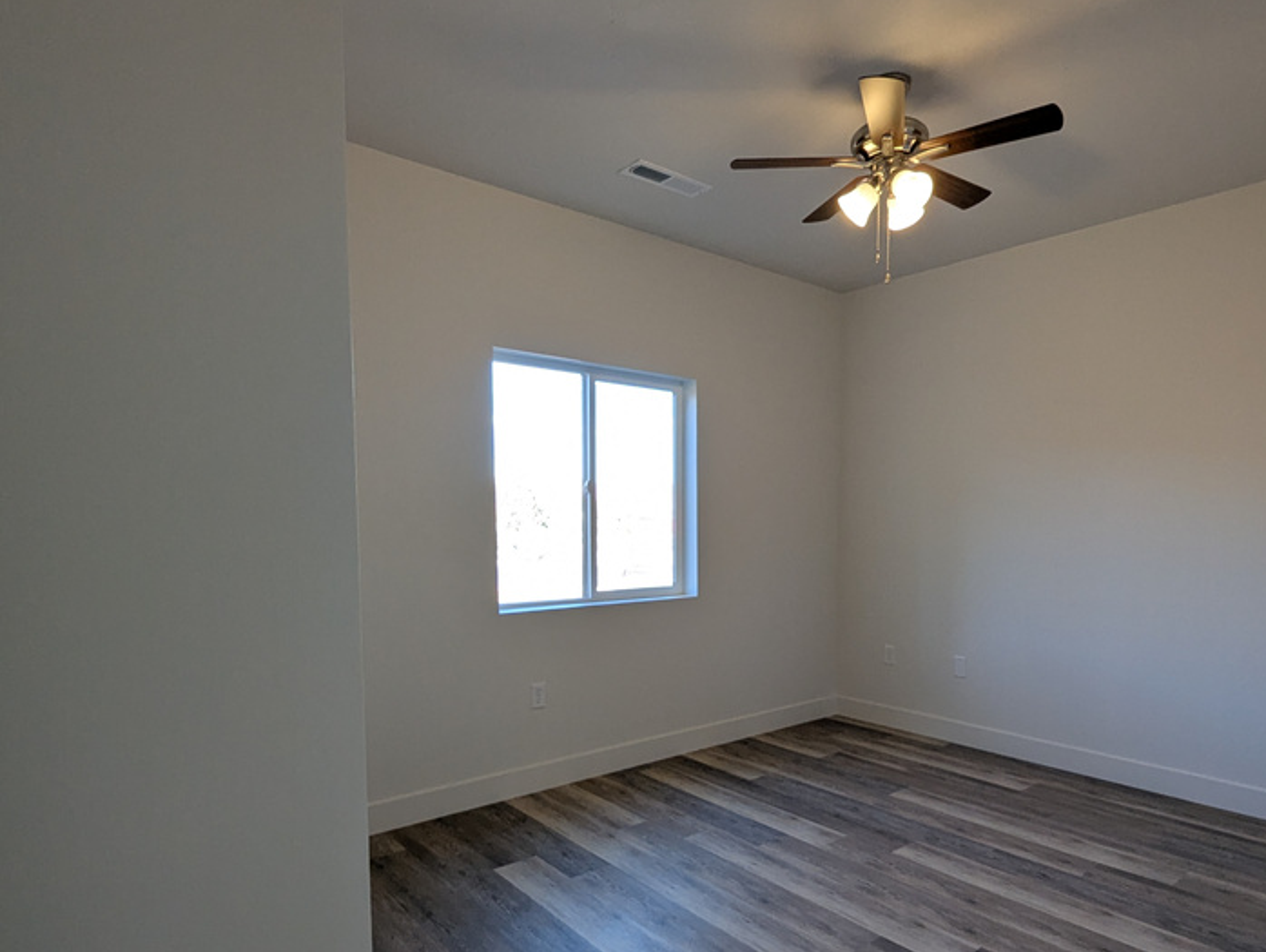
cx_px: 707
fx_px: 696
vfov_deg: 68.2
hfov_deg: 84.2
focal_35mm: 19
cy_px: 560
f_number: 2.2
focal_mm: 1.95
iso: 128
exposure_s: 1/120
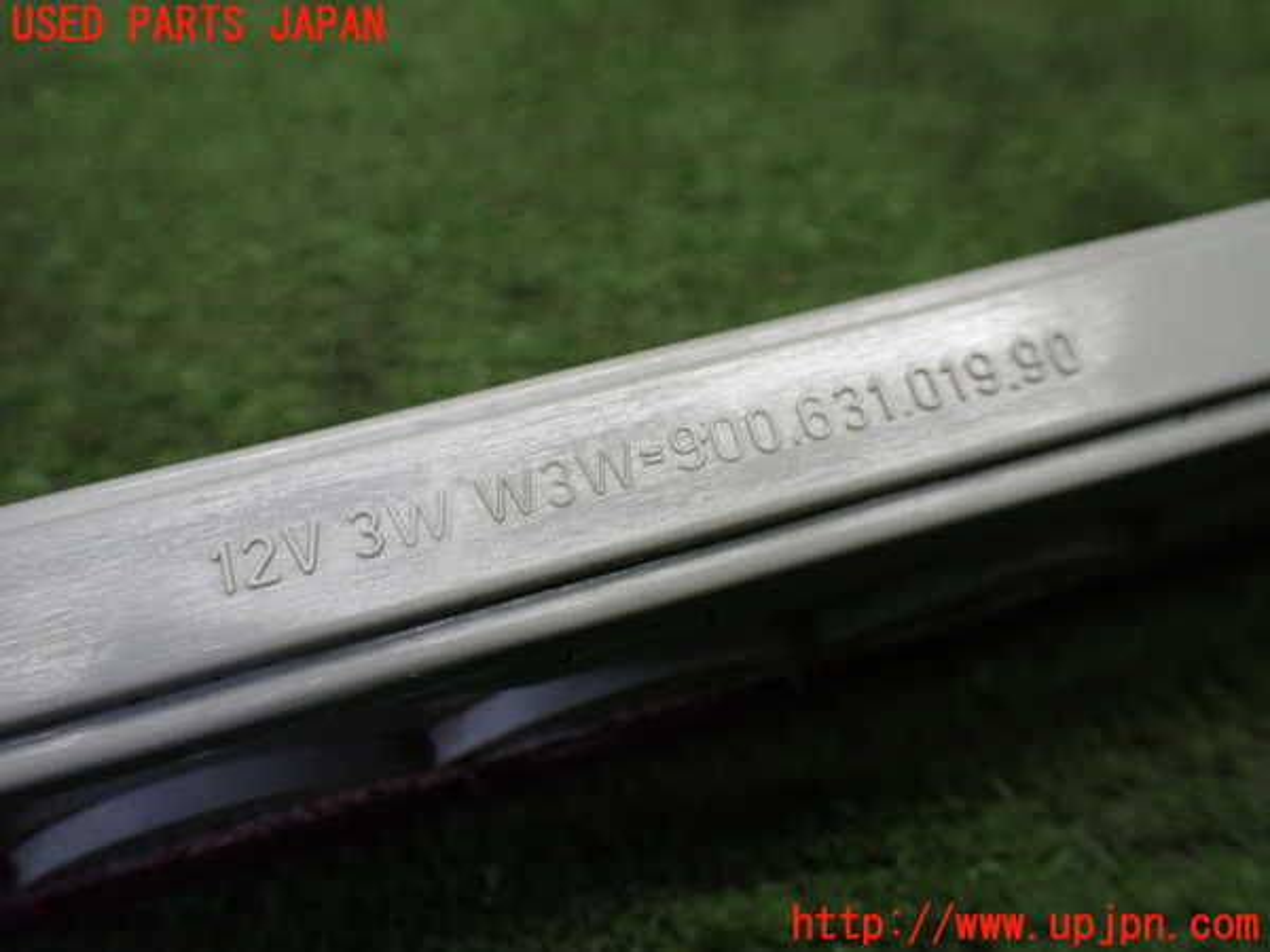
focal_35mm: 30
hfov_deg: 60.0
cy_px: 476
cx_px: 635
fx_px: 1101
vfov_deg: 46.8
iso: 320
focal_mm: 5.4
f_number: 2.3
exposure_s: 1/125
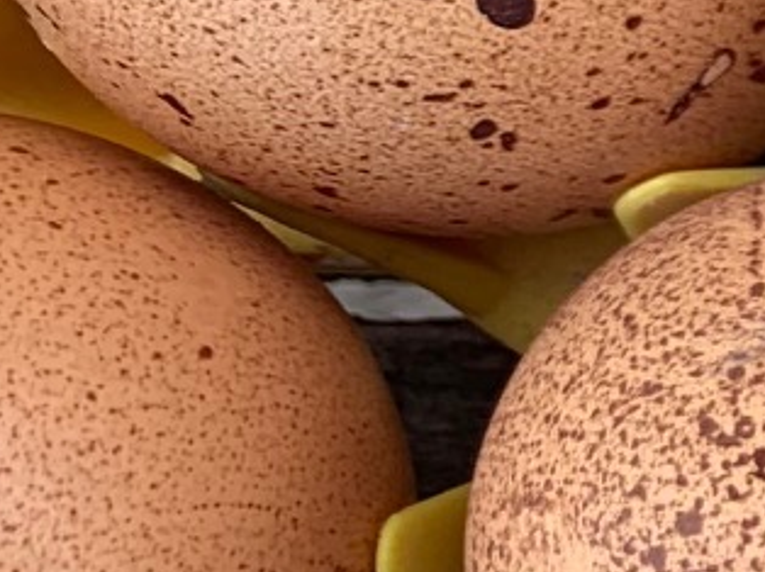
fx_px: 3688
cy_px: 61
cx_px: 2378
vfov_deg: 8.8
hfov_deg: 9.2
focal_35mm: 167
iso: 25
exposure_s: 1/122
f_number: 1.8
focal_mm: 4.25
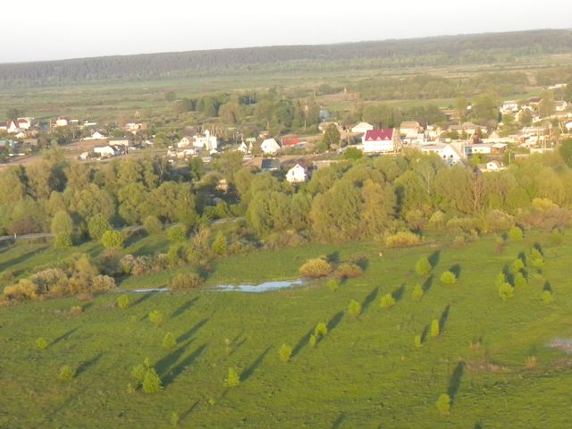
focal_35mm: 85
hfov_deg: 23.0
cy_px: 214
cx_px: 286
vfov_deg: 17.4
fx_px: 1405
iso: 400
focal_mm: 15
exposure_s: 1/416
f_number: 5.1
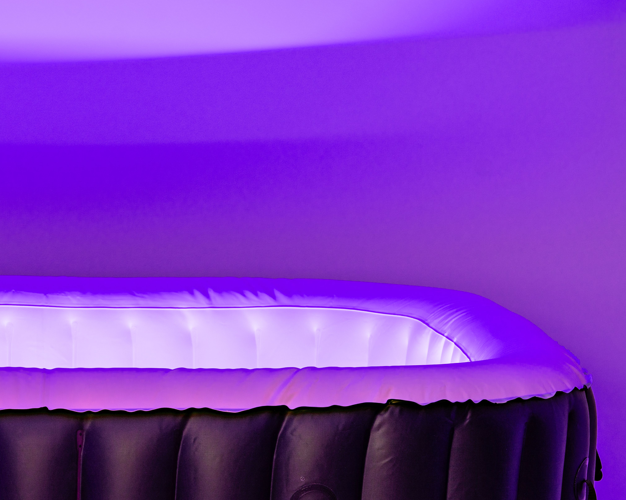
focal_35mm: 188
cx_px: 29
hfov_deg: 10.2
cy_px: 418
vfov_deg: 8.2
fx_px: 3483
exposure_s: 1/2.5
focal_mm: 85
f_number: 7.1
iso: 100
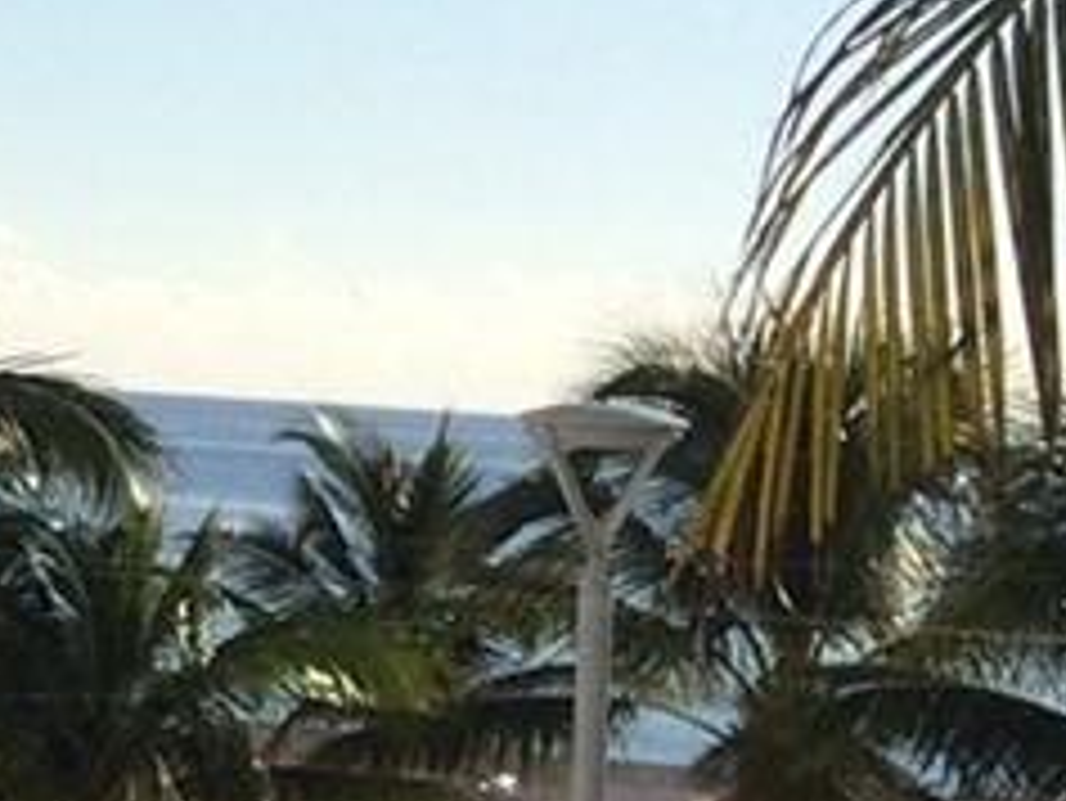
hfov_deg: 8.5
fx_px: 6039
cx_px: -2069
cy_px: -63
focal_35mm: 196
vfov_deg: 7.5
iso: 32
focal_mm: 4.15
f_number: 2.2
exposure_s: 1/4566
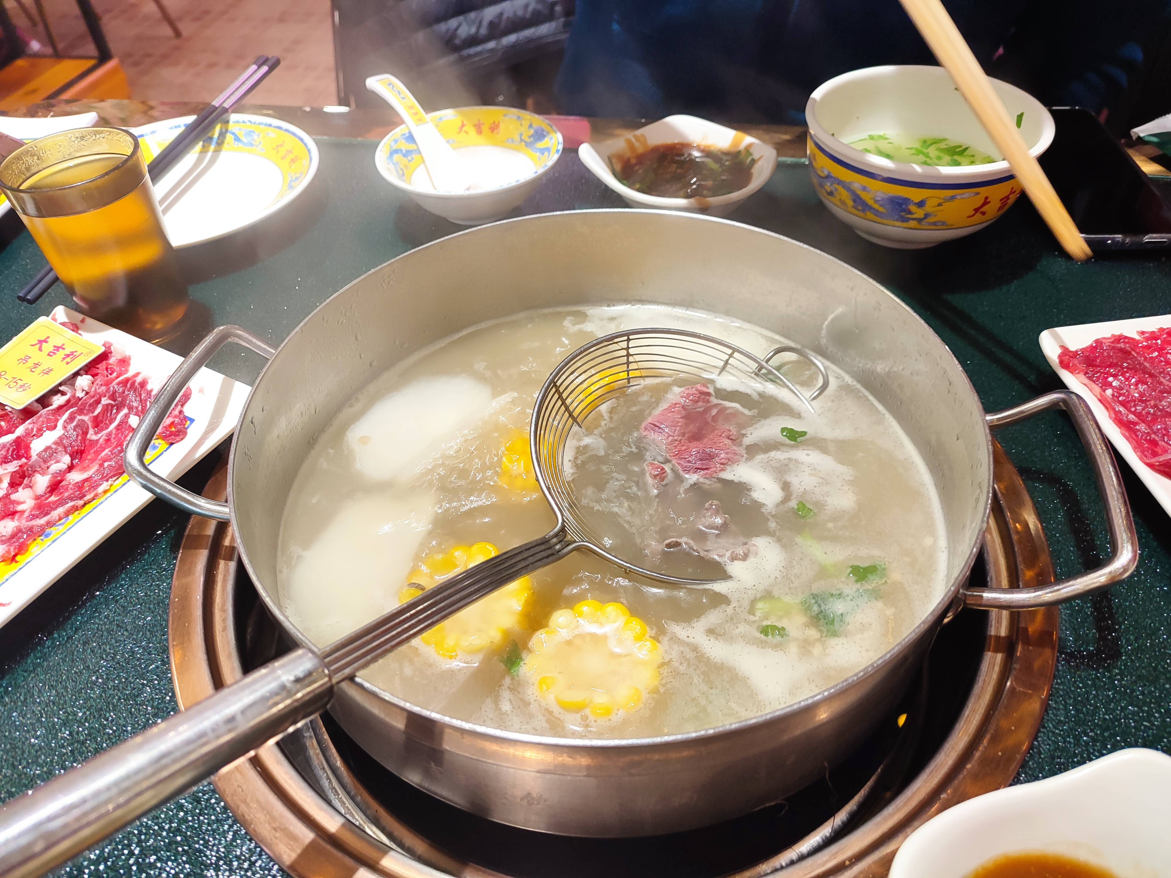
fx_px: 846
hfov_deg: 69.4
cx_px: 586
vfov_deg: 54.9
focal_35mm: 25
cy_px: 439
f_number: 1.75
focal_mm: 5.96
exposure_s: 1/33
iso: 158
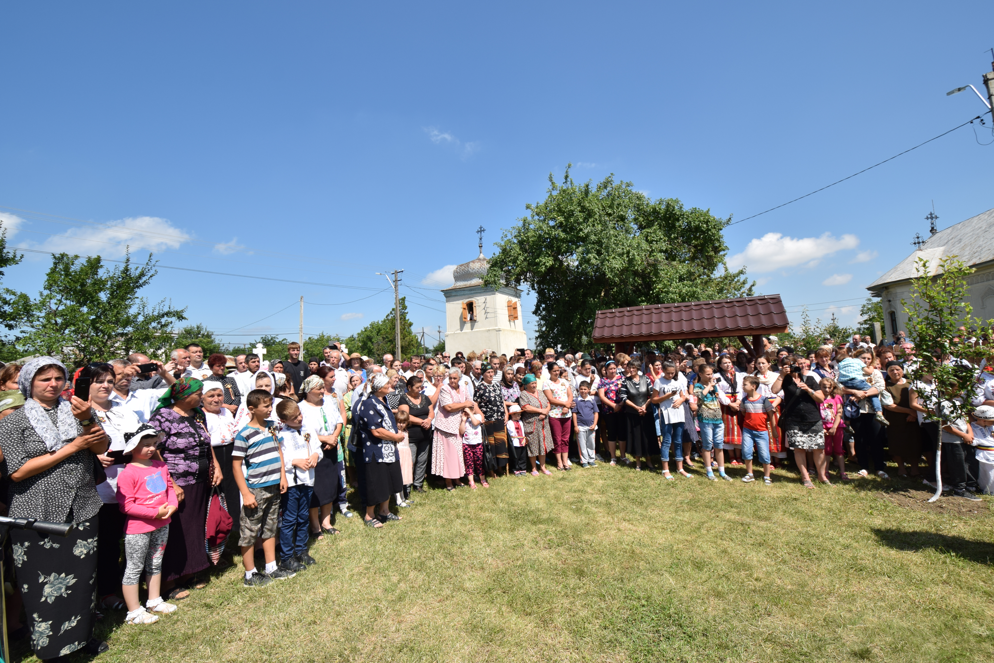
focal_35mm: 15
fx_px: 414
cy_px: 332
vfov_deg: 77.4
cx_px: 497
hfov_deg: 100.4
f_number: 7.1
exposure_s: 1/250
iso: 100
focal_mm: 10
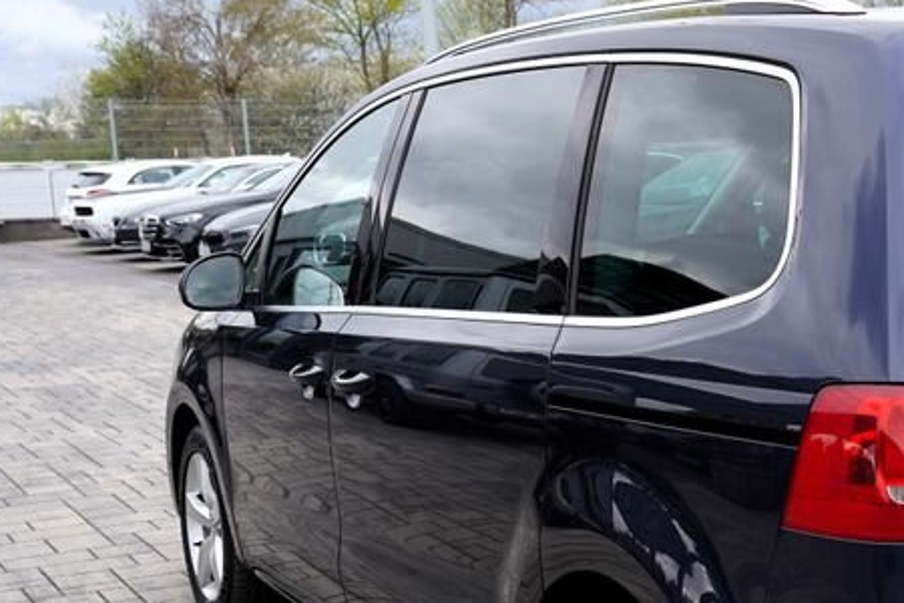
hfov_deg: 28.3
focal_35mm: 66
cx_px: 938
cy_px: 424
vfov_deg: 20.5
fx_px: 1657
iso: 100
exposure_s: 1/125
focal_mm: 29
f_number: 5.6
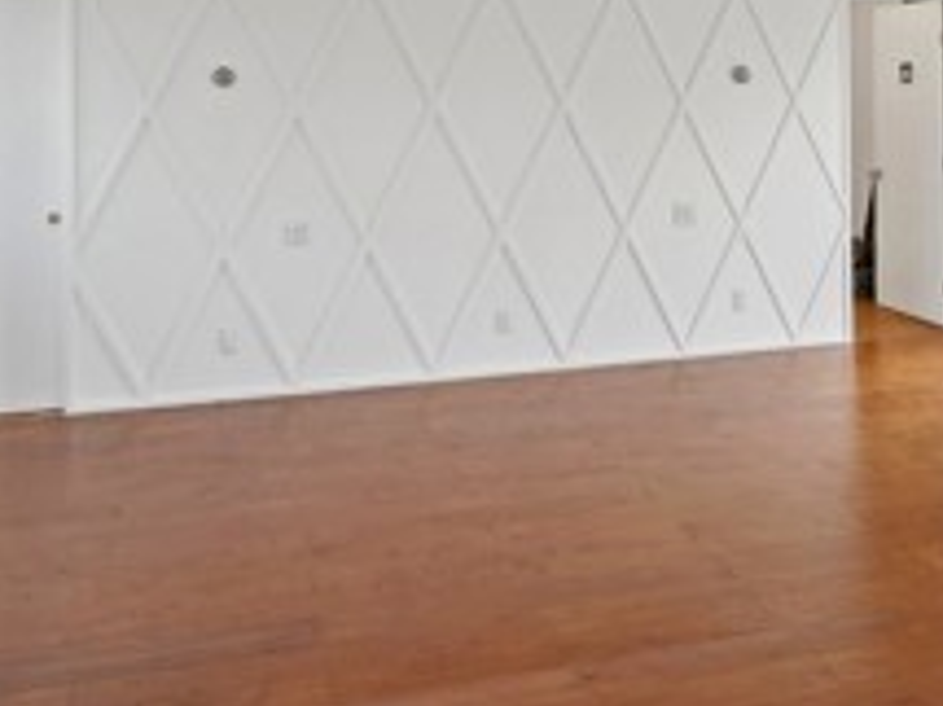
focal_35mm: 40
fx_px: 1089
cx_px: 592
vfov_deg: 34.0
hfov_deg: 46.4
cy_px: 70
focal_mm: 9
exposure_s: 1/20
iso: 160
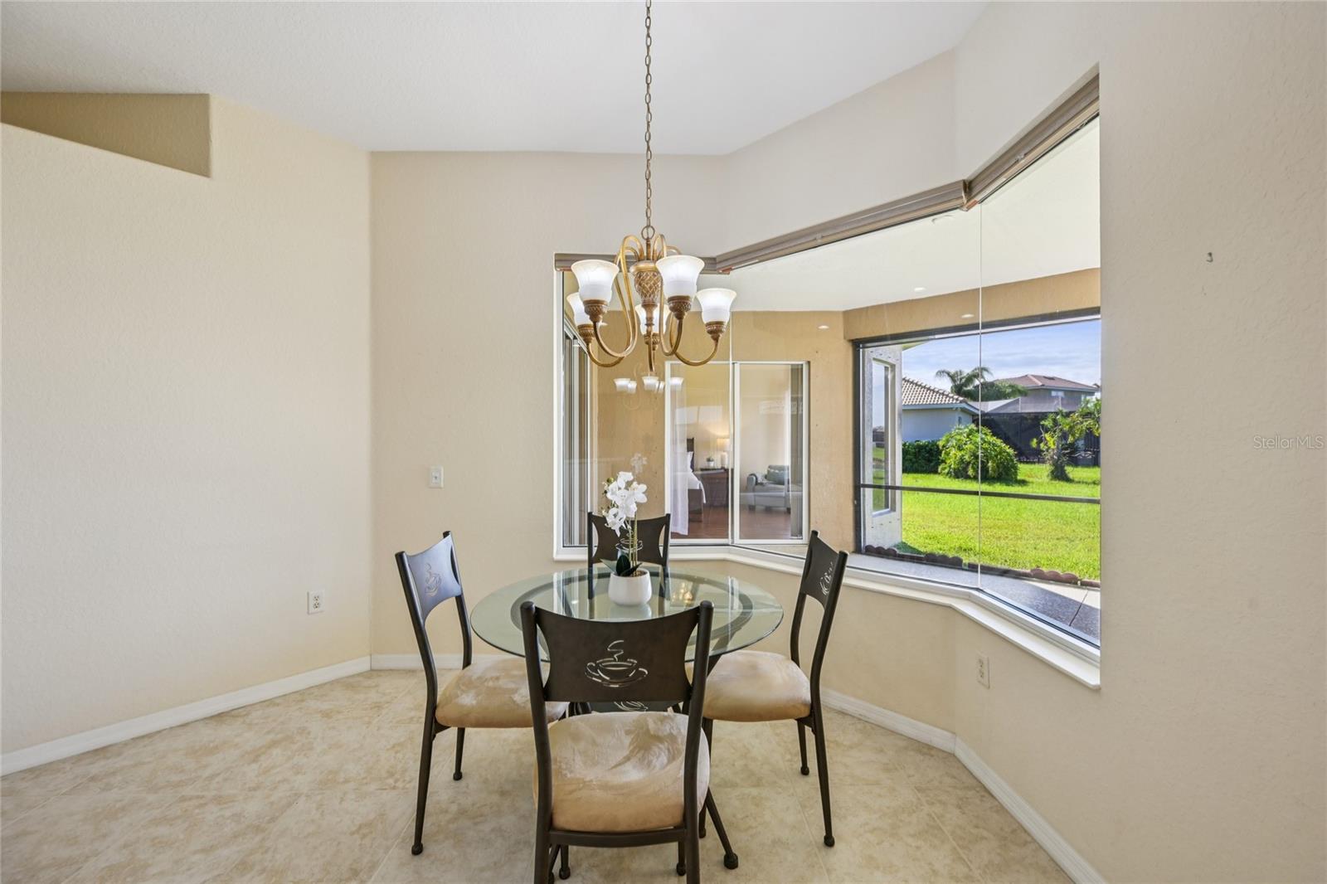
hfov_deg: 104.3
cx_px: 664
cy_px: 442
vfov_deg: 81.2
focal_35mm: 14
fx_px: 516
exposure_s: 1/100
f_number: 8
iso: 400
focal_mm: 14
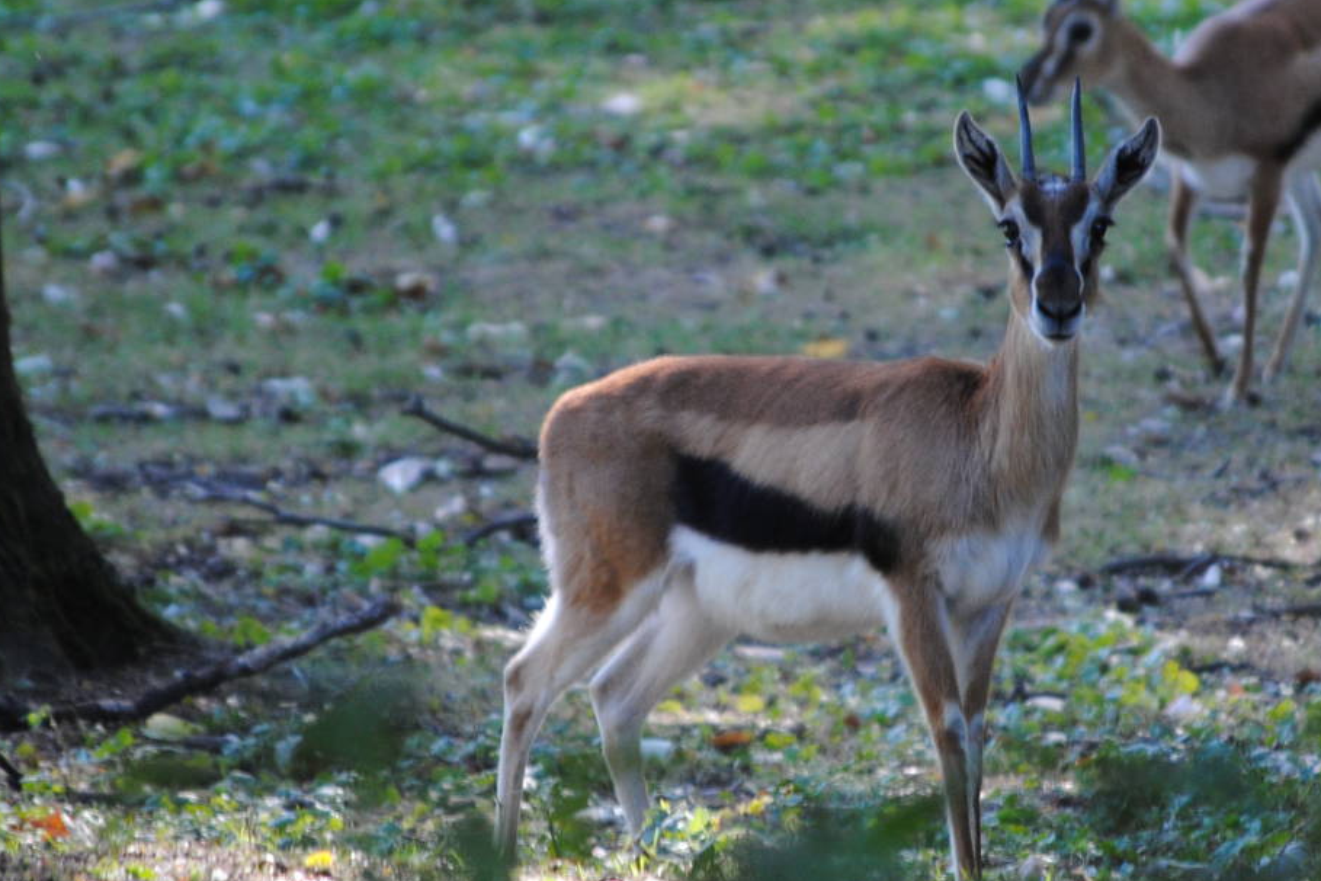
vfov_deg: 2.6
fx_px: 19410
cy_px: 492
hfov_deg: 3.9
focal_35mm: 529
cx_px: 796
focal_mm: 200
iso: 400
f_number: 5.6
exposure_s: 1/50
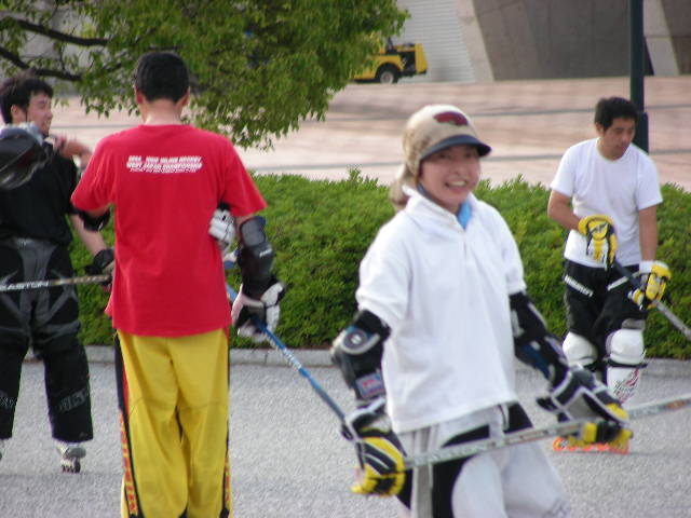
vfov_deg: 3.9
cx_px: 346
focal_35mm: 380
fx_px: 7586
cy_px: 259
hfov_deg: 5.2
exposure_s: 1/178
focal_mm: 63.3
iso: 50
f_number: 3.5
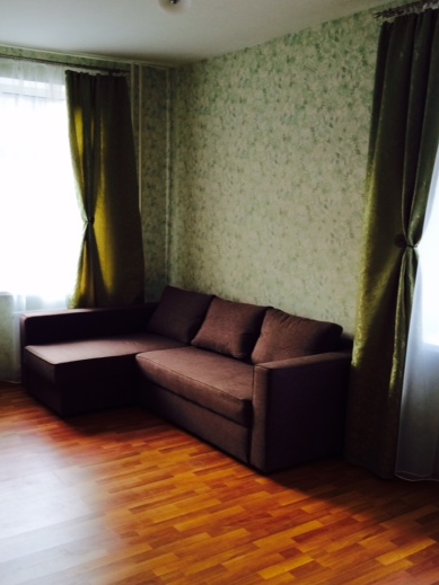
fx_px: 626
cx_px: 194
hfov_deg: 38.6
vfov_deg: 50.0
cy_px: 326
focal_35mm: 37
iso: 50
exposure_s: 1/30
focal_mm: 4.12
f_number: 2.2
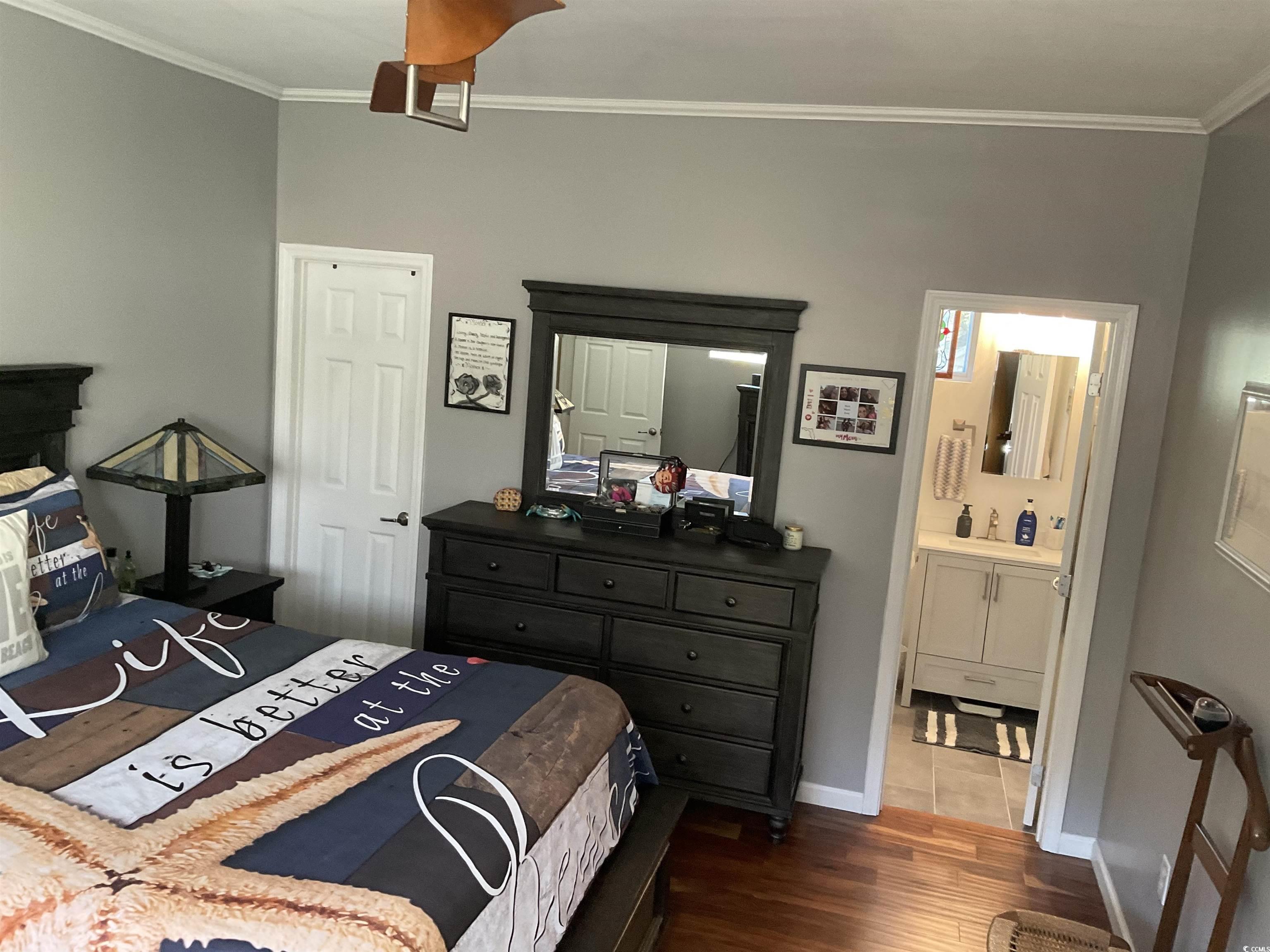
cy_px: 476
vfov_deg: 48.2
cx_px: 635
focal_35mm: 29
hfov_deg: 61.7
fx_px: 1064
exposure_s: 1/60
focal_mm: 3
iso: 160
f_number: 1.8
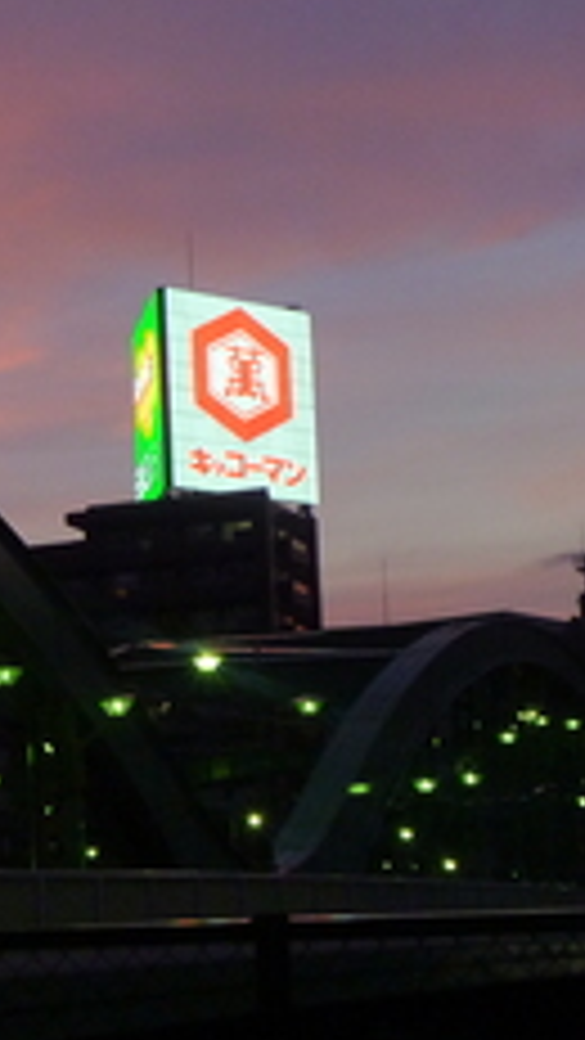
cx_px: -198
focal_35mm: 99
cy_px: 682
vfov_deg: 21.5
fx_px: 2729
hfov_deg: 11.9
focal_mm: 7.3
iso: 200
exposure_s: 1/40
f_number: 4.1
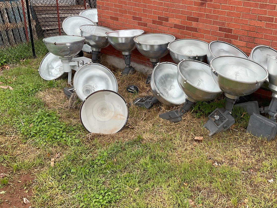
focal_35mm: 40
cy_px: 85
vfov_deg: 35.9
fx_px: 320
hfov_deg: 46.3
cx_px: 177
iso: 16
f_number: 1.8
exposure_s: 1/666
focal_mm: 3
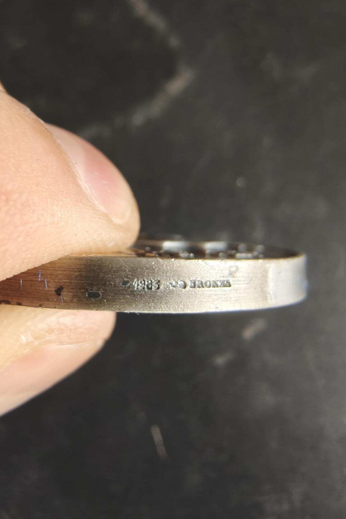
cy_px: 280
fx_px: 375
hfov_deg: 49.5
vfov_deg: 69.3
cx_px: 191
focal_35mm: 26
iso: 320
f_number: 2
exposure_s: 1/50
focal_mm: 2.32
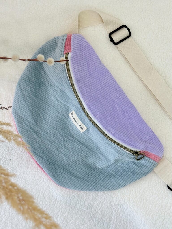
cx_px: 86
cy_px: 114
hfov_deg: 30.3
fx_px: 318
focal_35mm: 48
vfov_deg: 39.7
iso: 100
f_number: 1.78
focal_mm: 6.76
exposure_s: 1/85
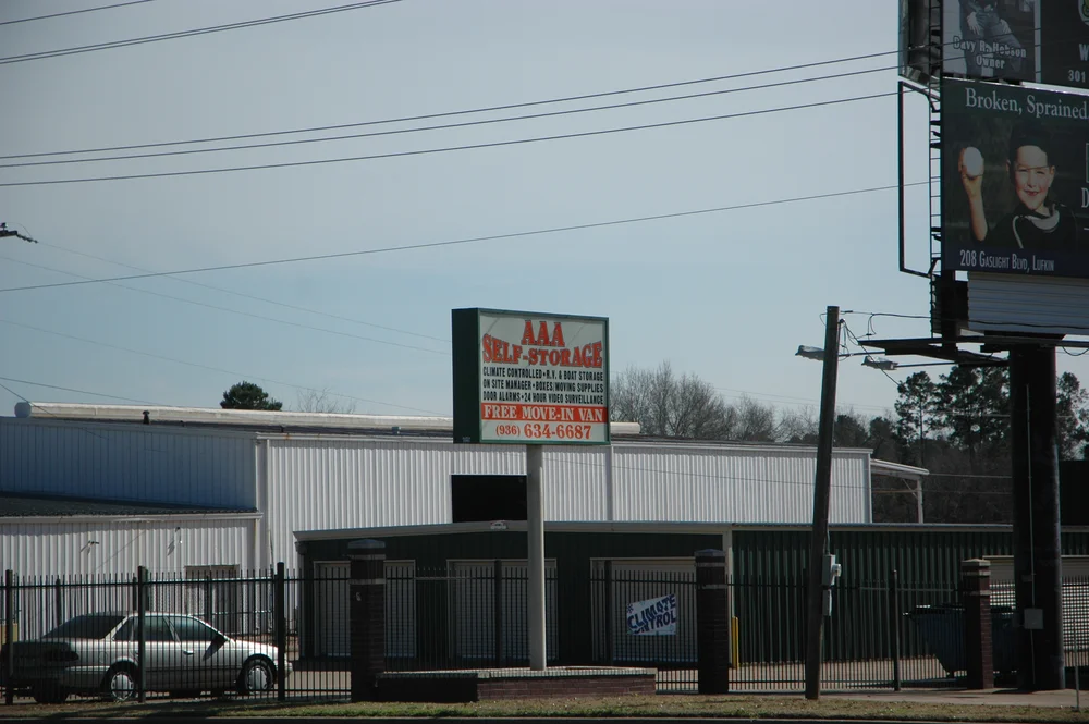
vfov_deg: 13.0
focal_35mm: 105
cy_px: 362
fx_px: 3174
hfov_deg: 19.5
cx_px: 544
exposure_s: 1/2000
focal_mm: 70
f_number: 4.5
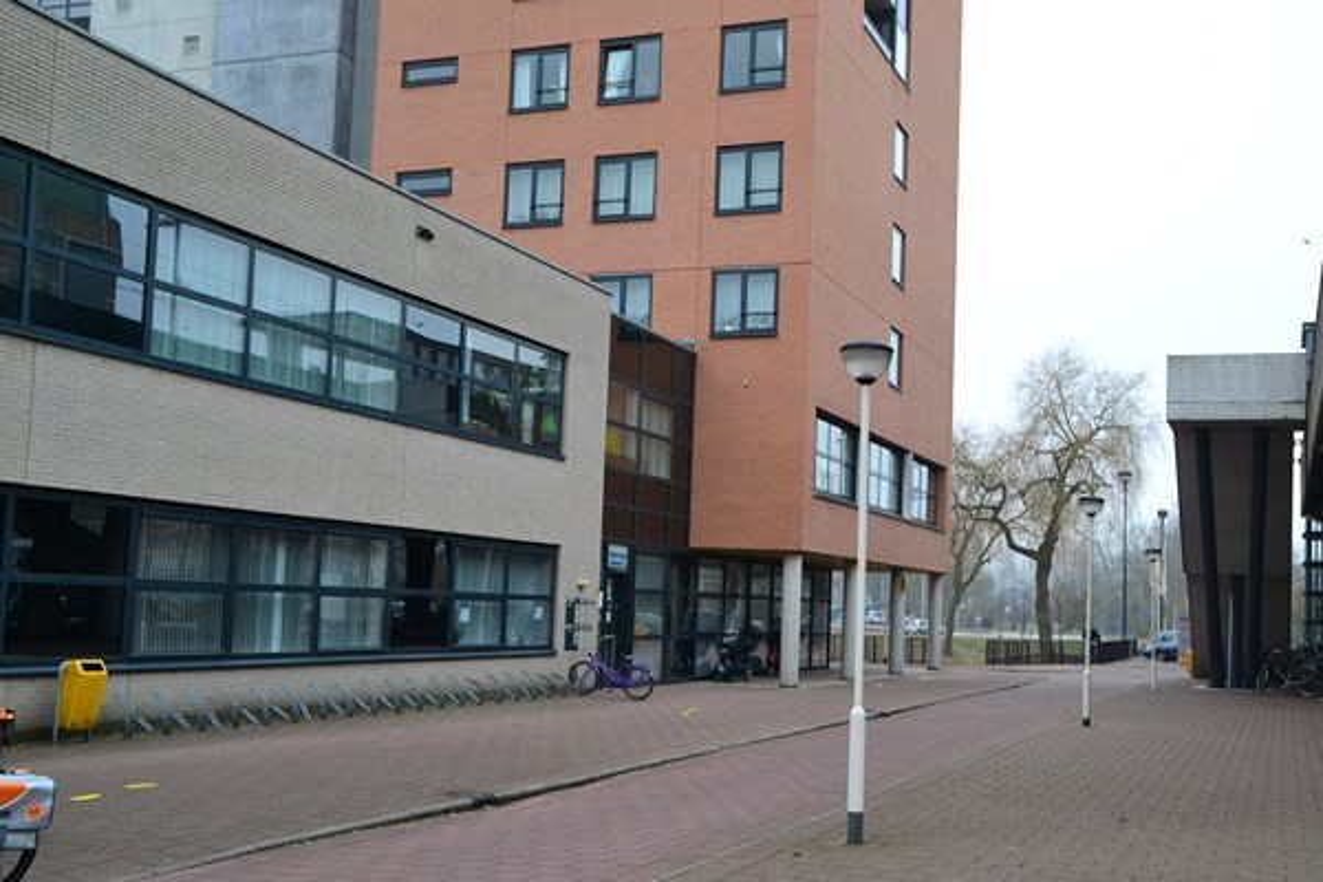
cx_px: 662
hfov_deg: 46.4
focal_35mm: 42
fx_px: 1543
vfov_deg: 31.9
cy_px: 441
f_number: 11
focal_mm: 28
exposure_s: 1/500
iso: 1600
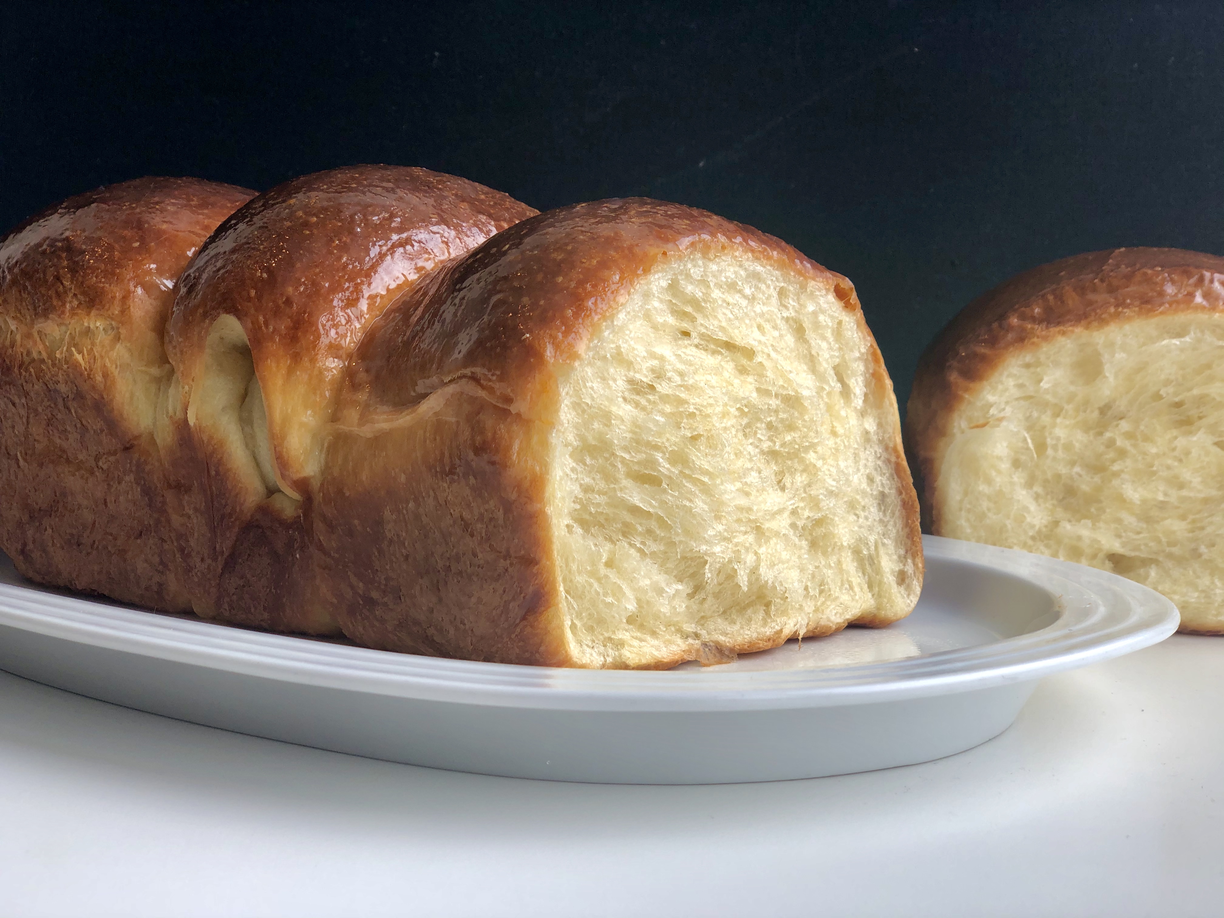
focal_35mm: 52
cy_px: 459
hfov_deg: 36.8
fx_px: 1839
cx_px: 612
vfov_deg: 28.0
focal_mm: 6
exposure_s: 1/171
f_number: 2.4
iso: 16
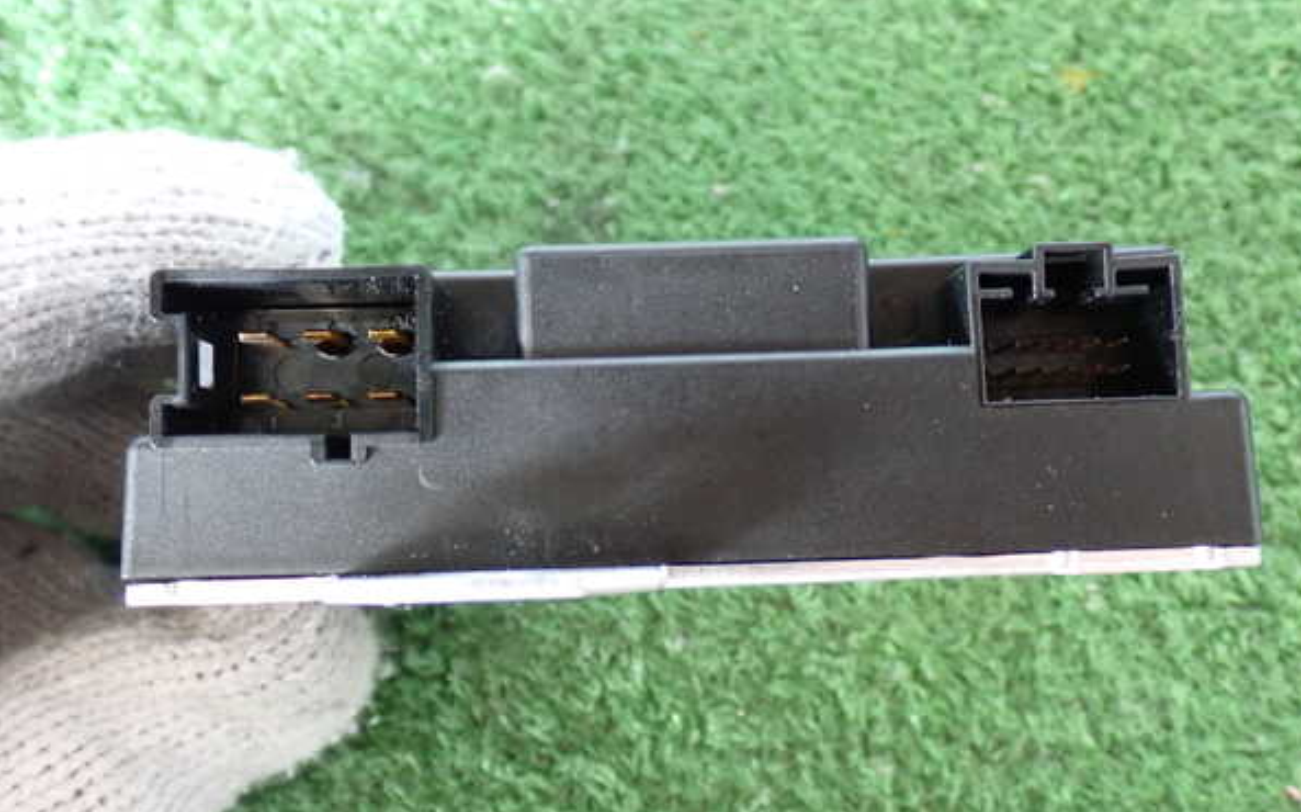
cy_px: 419
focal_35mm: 44
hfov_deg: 45.3
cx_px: 656
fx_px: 1559
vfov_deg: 29.2
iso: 800
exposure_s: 1/20
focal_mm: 7.31
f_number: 2.8
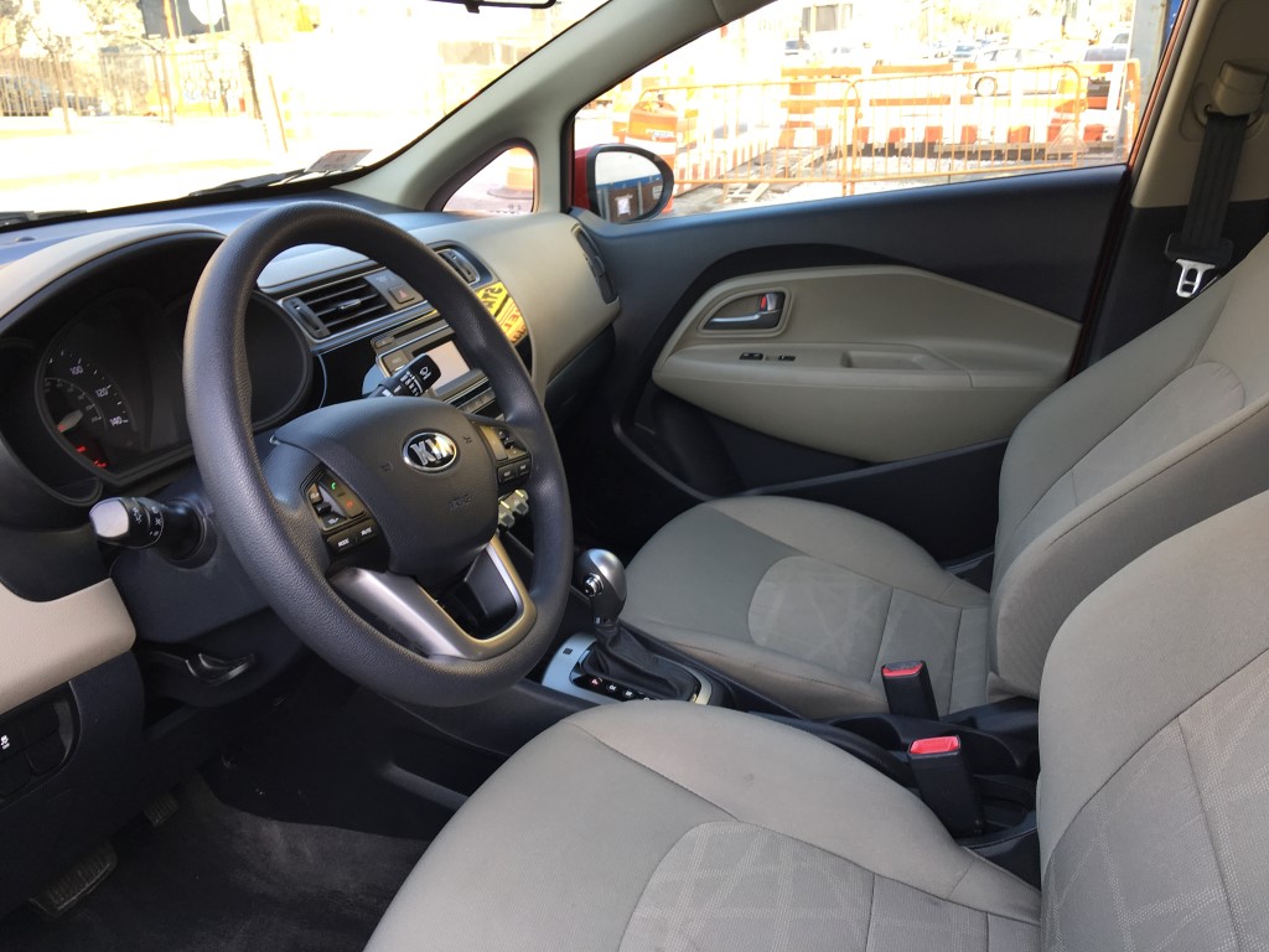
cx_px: 634
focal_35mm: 29
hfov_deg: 61.7
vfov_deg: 48.2
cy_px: 476
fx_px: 1063
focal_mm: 4.15
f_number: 2.2
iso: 25
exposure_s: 1/60
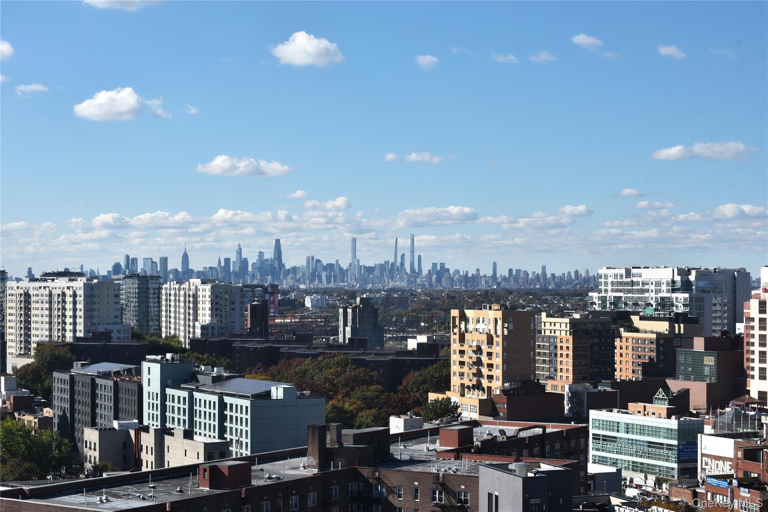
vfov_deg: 19.5
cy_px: 256
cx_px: 384
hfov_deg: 28.8
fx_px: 1493
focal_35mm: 70
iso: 160
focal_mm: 70
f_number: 13
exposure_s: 1/200
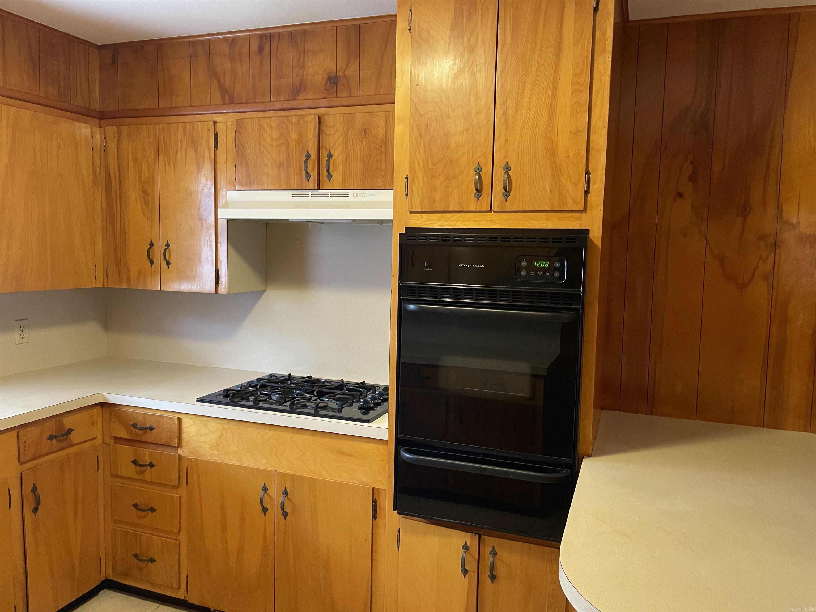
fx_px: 613
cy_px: 306
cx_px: 408
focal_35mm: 26
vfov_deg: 53.1
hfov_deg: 67.3
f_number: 1.6
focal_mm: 4.2
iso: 250
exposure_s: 1/60
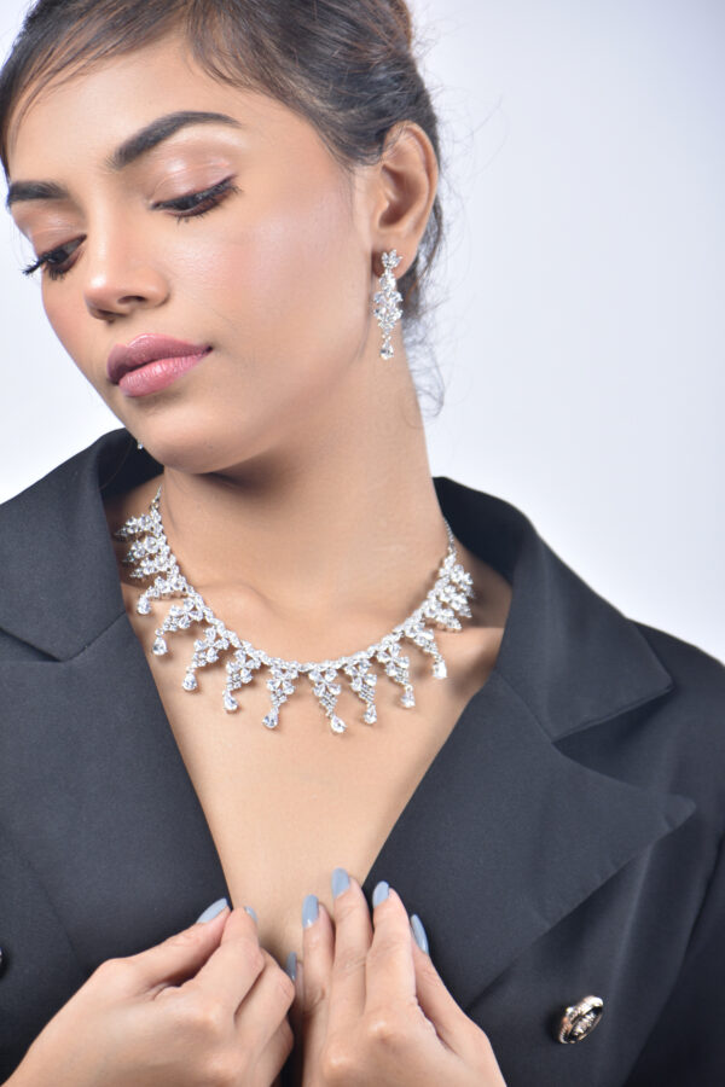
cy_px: 544
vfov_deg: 10.5
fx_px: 5890
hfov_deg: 7.0
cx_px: 362
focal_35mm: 195
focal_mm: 130
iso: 160
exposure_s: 1/200
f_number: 6.3
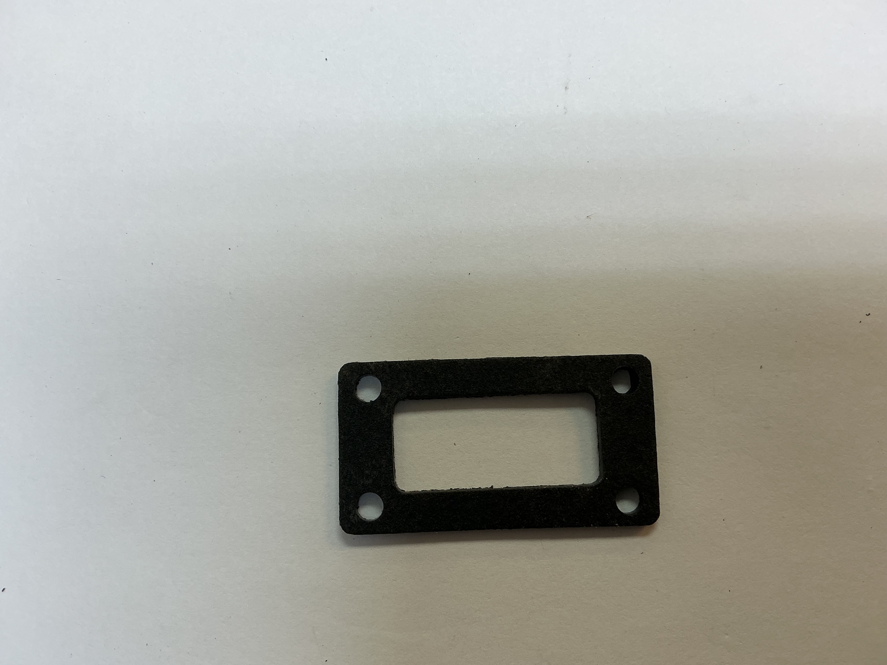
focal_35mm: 29
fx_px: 743
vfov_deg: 48.2
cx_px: 444
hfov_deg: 61.7
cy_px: 332
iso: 40
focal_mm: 3
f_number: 1.8
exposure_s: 1/120
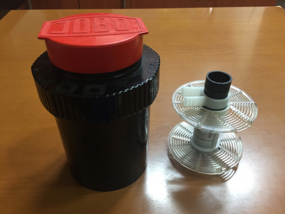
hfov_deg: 61.7
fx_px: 239
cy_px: 107
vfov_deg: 48.2
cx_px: 142
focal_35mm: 29
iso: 125
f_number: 2.2
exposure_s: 1/30
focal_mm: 4.15
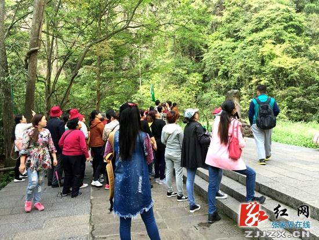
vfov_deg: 48.3
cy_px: 120
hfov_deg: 61.6
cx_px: 160
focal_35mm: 29
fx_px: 267
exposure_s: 1/33
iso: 50
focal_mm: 4.15
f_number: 2.2
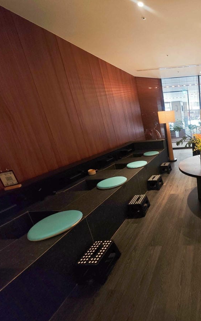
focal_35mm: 17
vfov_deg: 94.4
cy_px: 160
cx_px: 200
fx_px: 149
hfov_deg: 53.8
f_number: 1.8
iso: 50
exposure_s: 1/40
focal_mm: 2.03
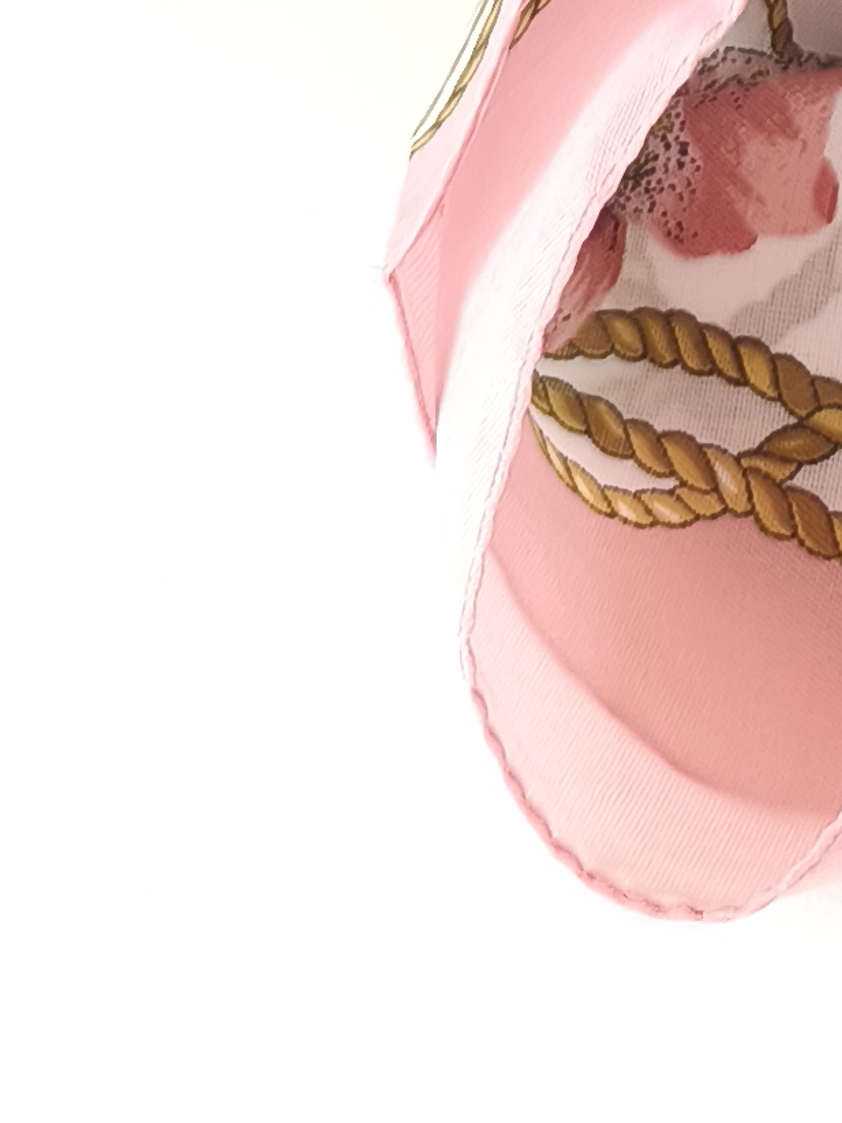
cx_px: 1171
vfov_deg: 13.4
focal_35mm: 114
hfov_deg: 12.5
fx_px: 3698
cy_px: -1448
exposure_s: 1/80
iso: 200
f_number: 1.65
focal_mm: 6.14
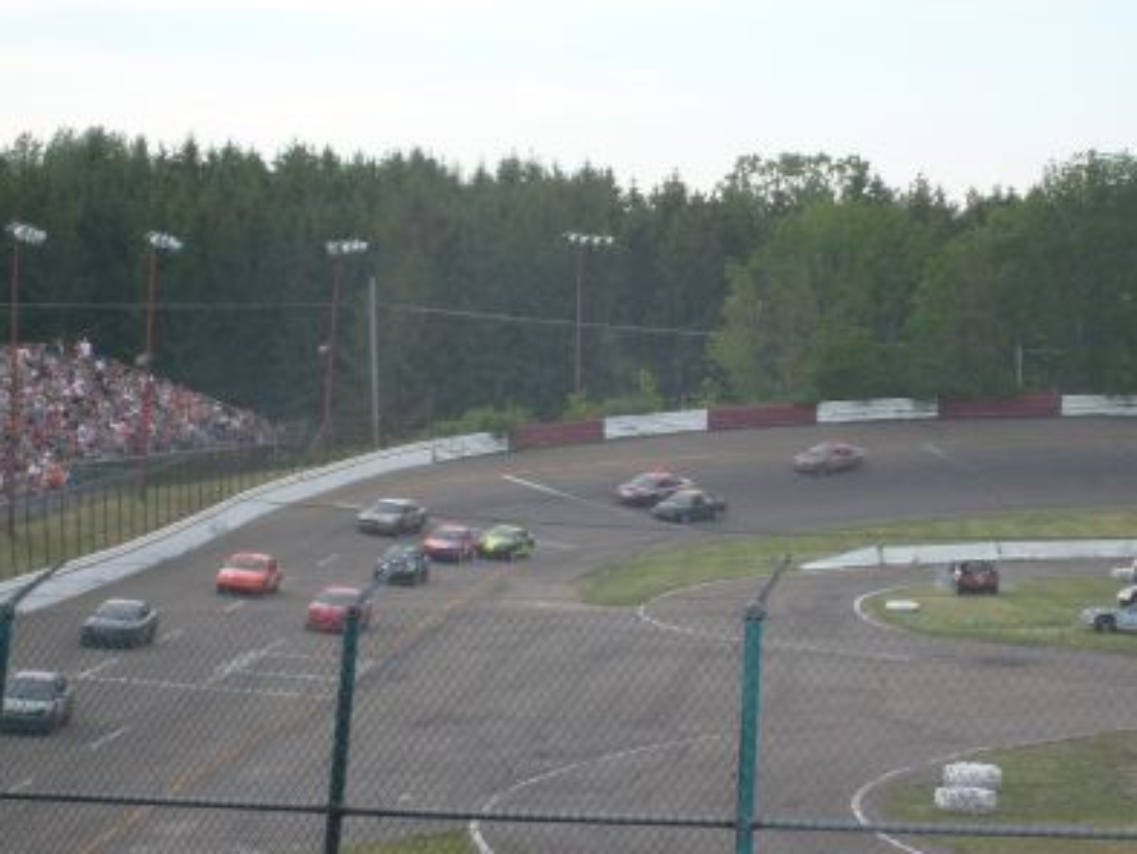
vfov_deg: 11.5
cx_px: 678
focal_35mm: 129
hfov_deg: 15.3
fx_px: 4240
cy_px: 404
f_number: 4.9
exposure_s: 1/125
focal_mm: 17.4
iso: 80
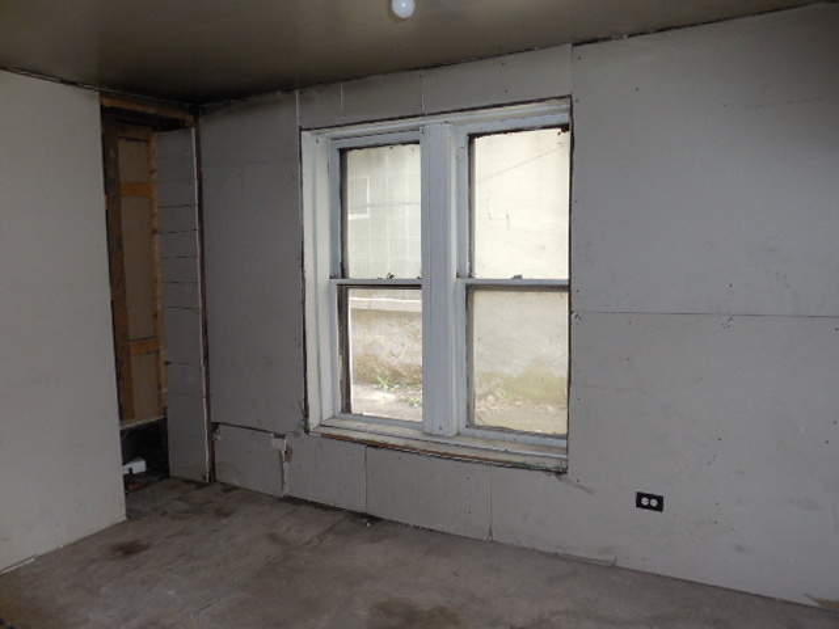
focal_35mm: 26
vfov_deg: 53.1
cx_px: 420
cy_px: 314
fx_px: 630
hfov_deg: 67.3
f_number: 3.5
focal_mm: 4.6
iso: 280
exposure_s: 1/25
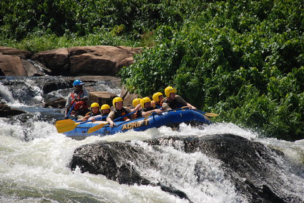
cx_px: 152
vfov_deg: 6.8
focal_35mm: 202
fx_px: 1712
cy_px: 102
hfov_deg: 10.2
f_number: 5.6
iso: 200
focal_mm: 135
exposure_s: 1/800
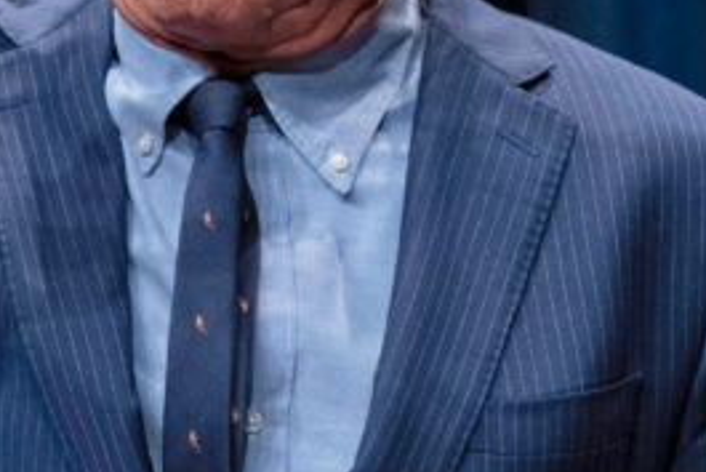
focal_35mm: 758
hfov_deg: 2.7
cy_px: 296
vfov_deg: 1.8
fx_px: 14873
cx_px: 139
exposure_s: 1/320
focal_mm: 188
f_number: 3.5
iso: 2500
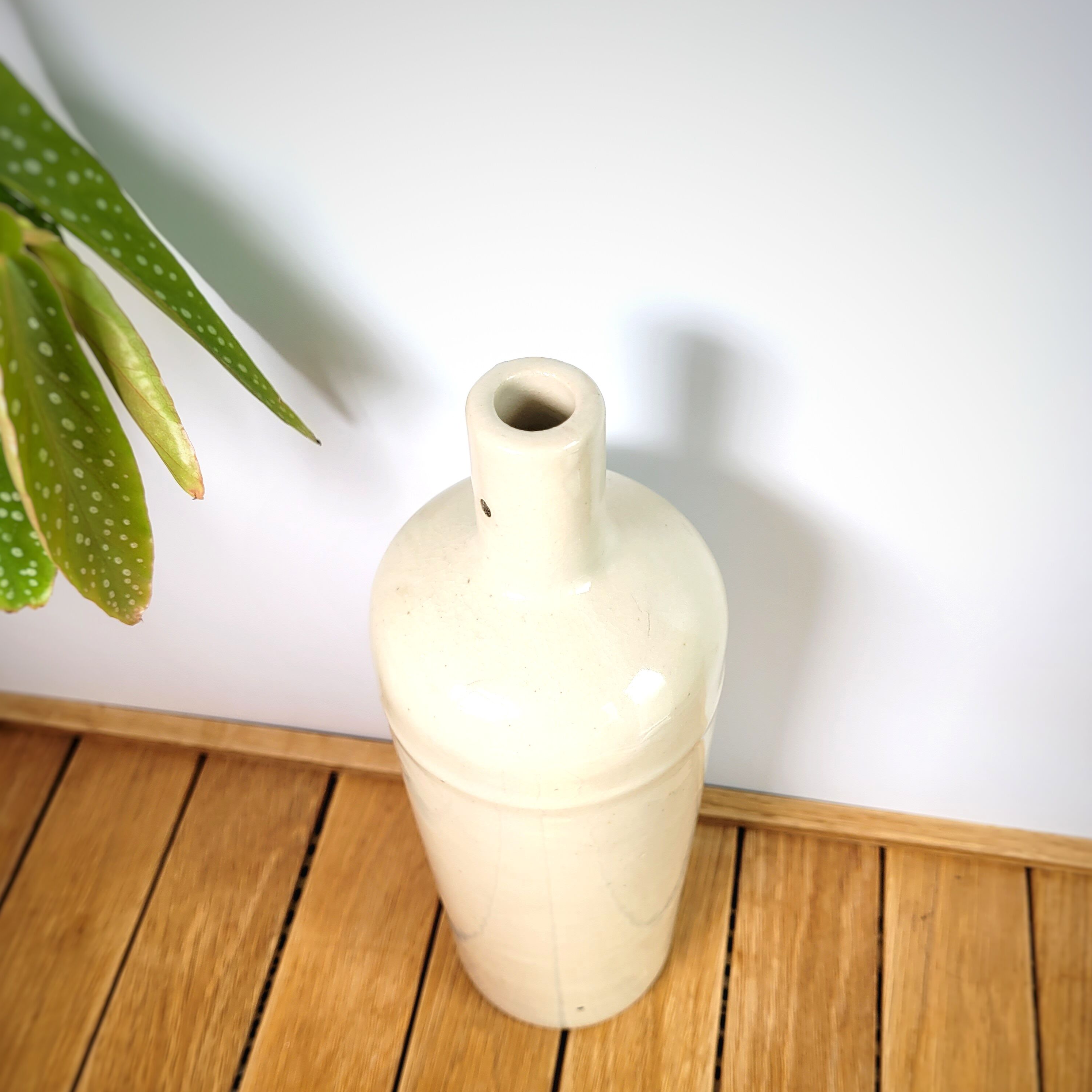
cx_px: 551
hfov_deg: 52.5
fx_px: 1106
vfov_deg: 52.1
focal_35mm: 31
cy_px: 669
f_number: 1.8
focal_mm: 5.4
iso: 40
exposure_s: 1/701
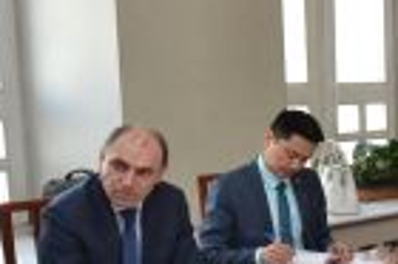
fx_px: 894
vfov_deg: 16.7
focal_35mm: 81
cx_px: 588
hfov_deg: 21.3
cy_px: 207
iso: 400
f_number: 5.6
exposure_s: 1/80
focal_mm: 18
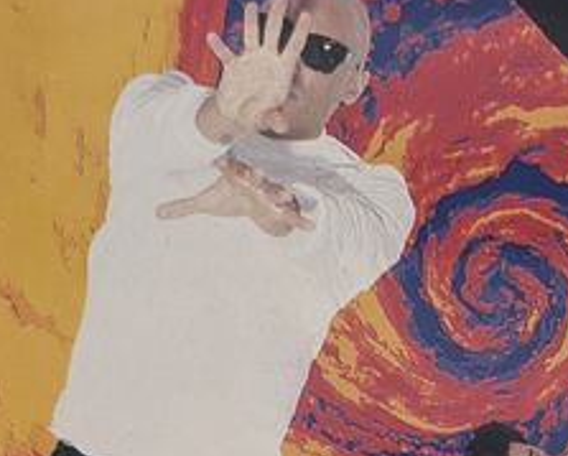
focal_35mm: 105
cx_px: 460
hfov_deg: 18.1
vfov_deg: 14.3
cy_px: 512
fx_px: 1767
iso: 103
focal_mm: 6.9
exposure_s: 1/75.8
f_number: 1.68
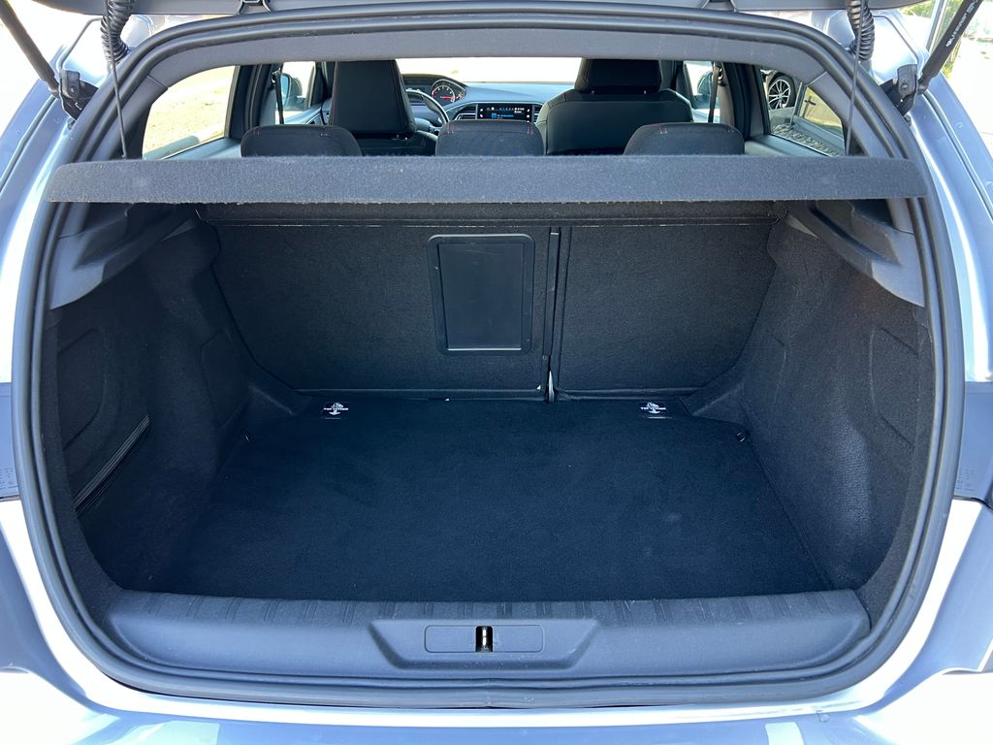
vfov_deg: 53.1
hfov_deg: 67.3
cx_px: 496
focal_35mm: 26
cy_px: 372
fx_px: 746
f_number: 1.5
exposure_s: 1/77
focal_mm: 5.7
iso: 125
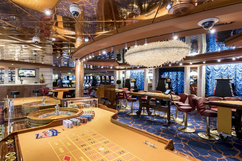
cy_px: 80
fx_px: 134
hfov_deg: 84.0
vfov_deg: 61.9
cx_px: 121
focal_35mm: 20
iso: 100
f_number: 11
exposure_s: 2
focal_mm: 20
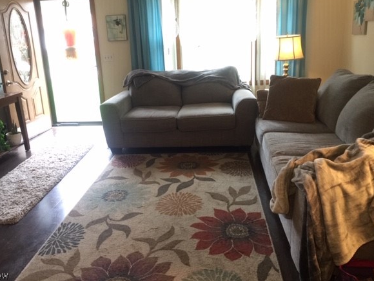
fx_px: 346
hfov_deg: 56.8
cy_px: 127
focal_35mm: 32
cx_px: 173
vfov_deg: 44.1
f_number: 2.2
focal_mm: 4.15
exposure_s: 1/15
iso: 64
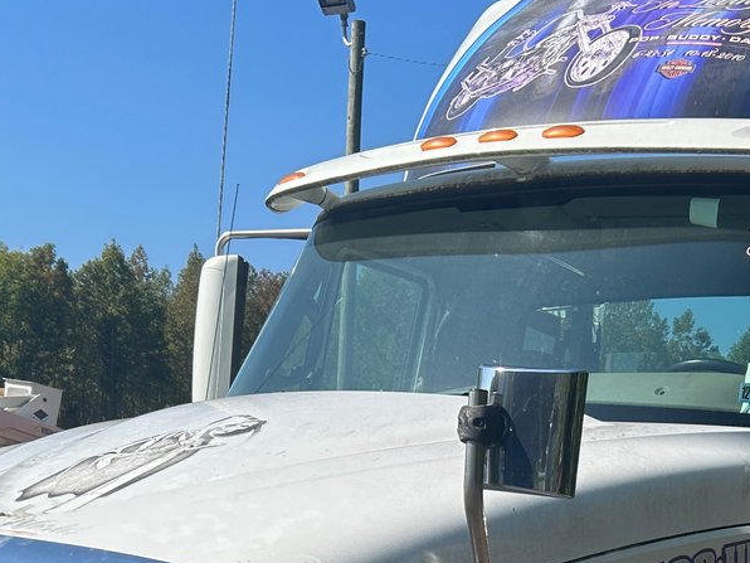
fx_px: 1430
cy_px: 637
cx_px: 498
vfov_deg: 21.0
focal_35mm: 66
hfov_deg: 29.2
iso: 50
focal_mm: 5.7
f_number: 1.5
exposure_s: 1/3257
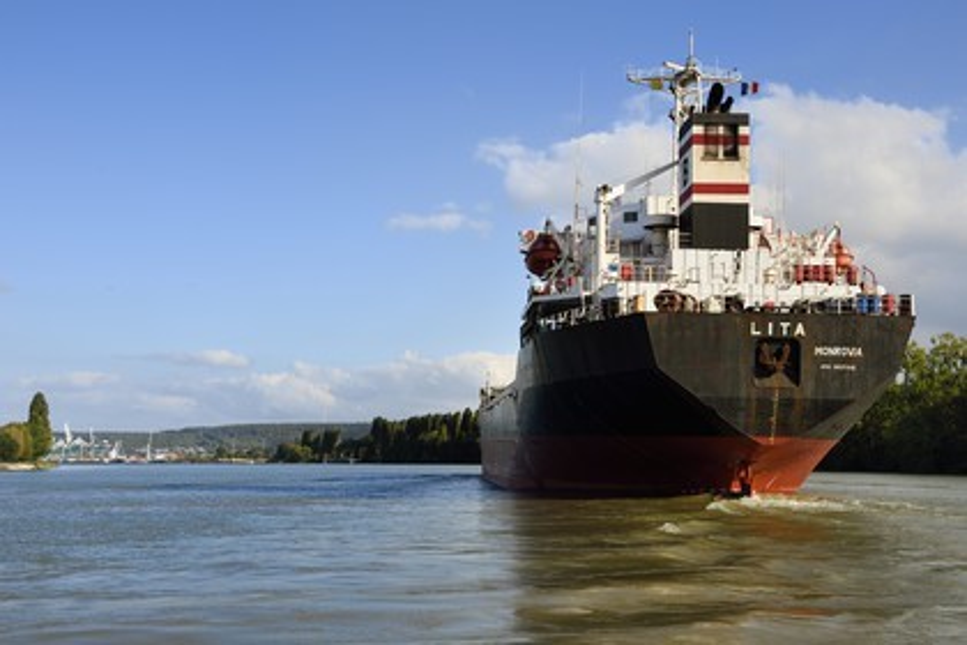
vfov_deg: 29.2
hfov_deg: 42.7
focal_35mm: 46
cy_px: 322
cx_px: 484
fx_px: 1236
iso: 200
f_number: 11
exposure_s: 1/250
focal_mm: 46
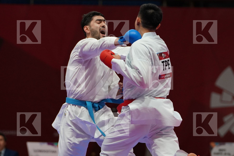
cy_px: 78
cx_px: 117
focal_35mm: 277
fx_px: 1800
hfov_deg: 7.4
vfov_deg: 5.0
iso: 2500
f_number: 4
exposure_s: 1/1000
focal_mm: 185
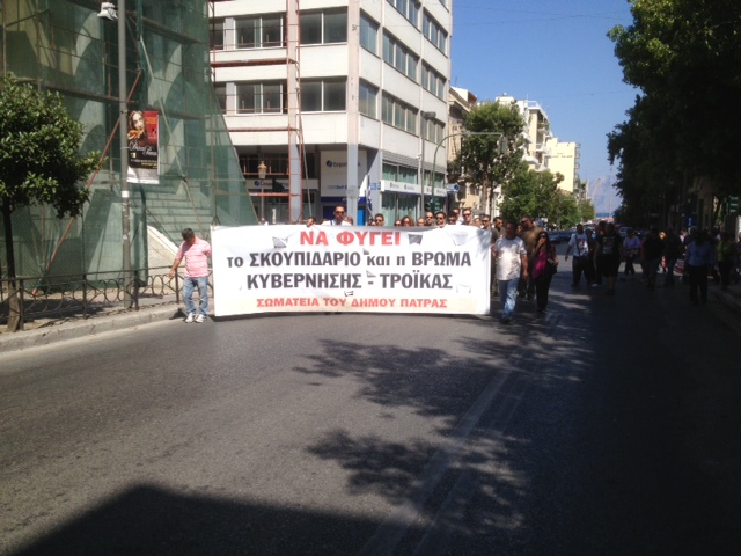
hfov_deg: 52.6
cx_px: 370
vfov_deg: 40.7
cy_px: 278
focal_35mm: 35
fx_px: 749
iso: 50
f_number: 2.4
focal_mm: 4.28
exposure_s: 1/1972
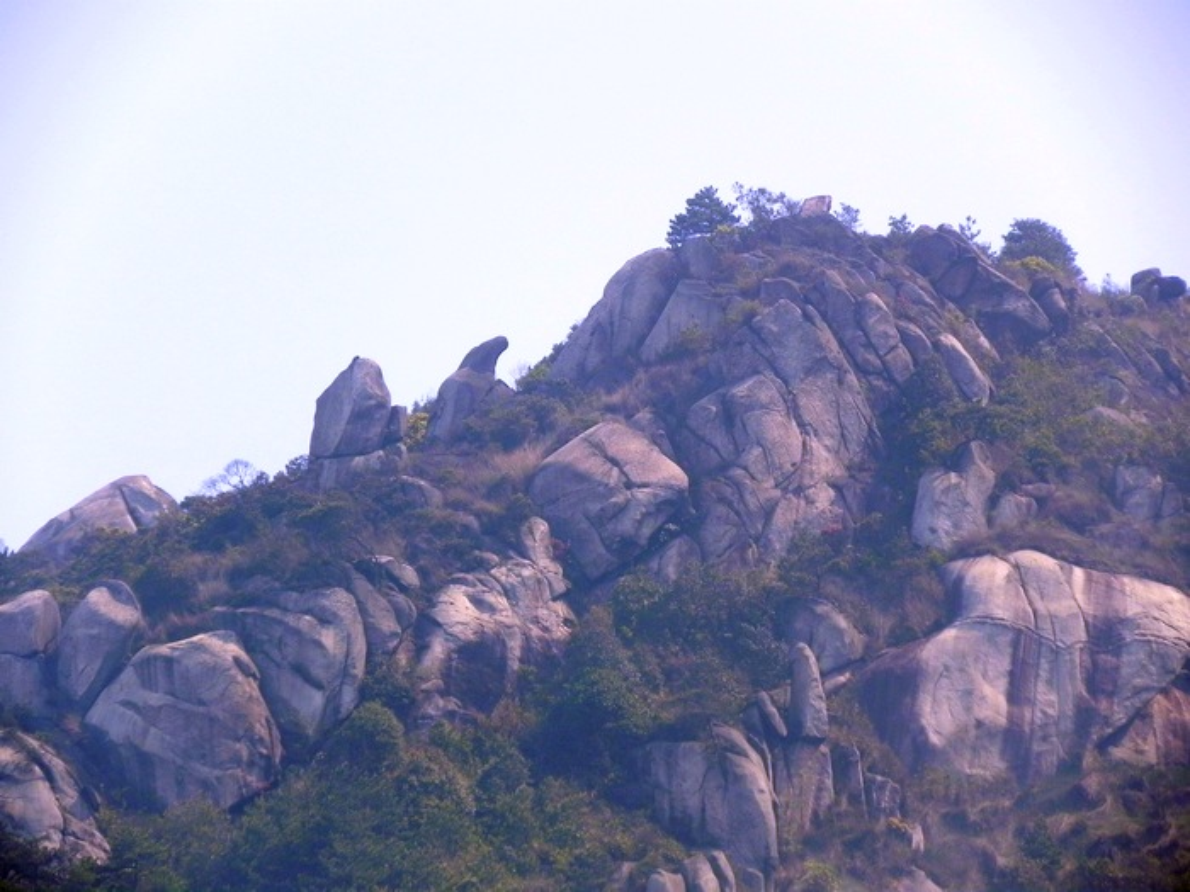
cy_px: 446
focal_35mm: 377
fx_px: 12960
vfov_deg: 3.9
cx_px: 595
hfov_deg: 5.3
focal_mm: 67.2
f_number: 6.3
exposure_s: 1/419
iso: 160
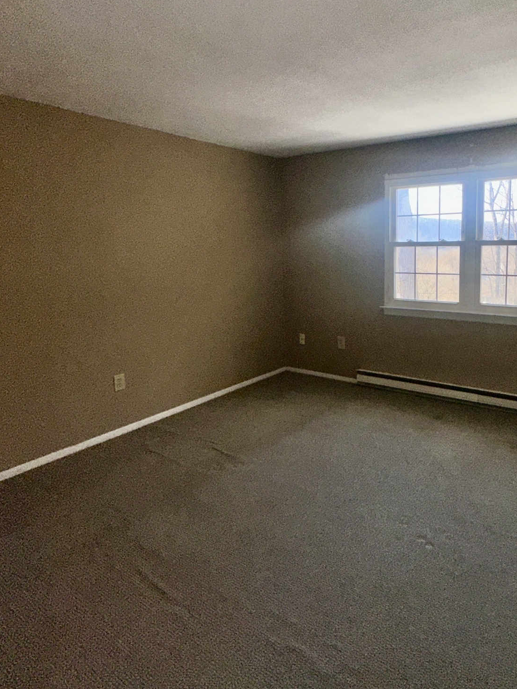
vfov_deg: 76.0
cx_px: 367
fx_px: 438
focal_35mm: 22
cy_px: 298
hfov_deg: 58.9
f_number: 2.2
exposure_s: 1/140
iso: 32
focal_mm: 2.22
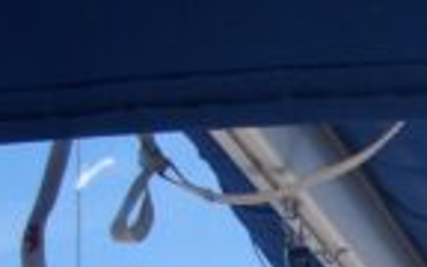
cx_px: 649
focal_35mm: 165
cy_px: 472
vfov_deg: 7.7
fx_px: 1920
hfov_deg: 12.1
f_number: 4.3
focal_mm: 5.8
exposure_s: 1/400
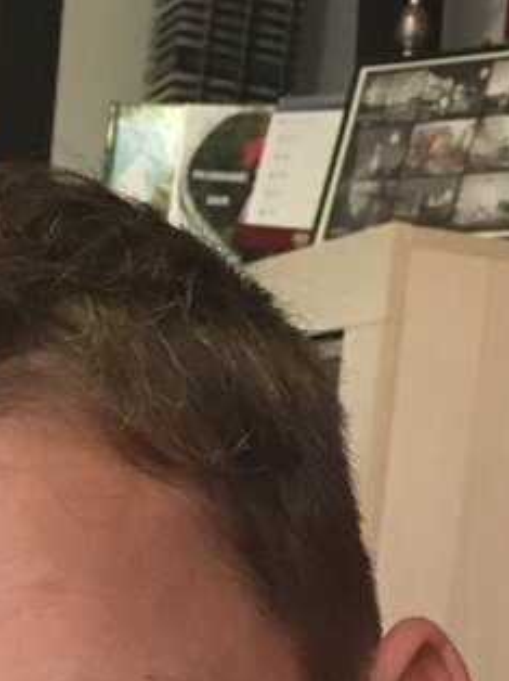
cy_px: 881
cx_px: 87
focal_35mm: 111
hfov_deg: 13.2
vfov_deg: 16.8
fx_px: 2179
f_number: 2.2
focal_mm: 4.15
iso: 250
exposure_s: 1/17
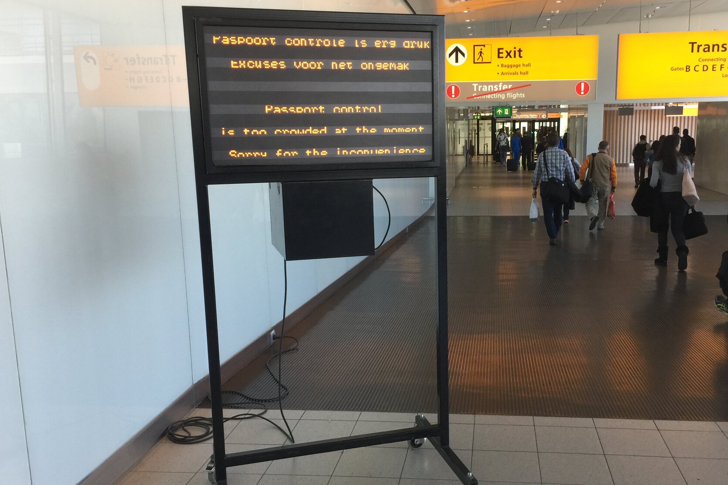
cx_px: 425
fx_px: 728
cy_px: 274
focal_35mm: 36
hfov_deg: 52.9
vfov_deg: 36.8
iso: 32
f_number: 2.2
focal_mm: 4.15
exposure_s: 1/33
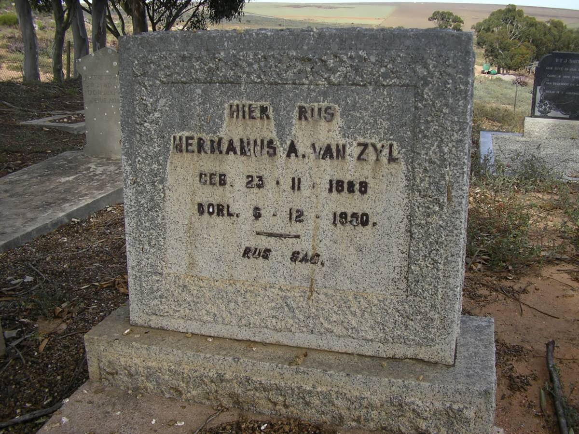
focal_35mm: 38
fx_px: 636
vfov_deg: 37.7
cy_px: 217
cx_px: 290
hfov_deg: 49.0
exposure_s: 1/400
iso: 50
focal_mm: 5.8
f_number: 2.9
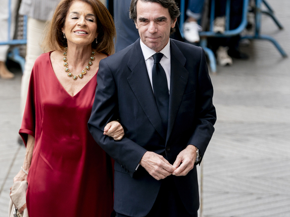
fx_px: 1549
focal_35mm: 185
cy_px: 95
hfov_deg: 10.7
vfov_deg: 8.0
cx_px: 121
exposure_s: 1/500
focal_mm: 152
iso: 500
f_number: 4
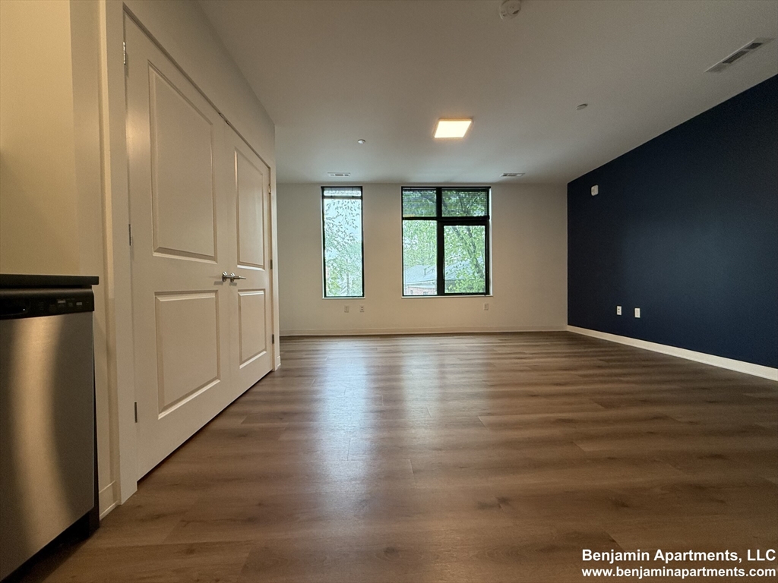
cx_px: 389
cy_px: 292
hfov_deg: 102.1
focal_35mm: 14
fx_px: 315
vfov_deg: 85.7
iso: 320
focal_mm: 2.22
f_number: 2.2
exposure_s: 1/120
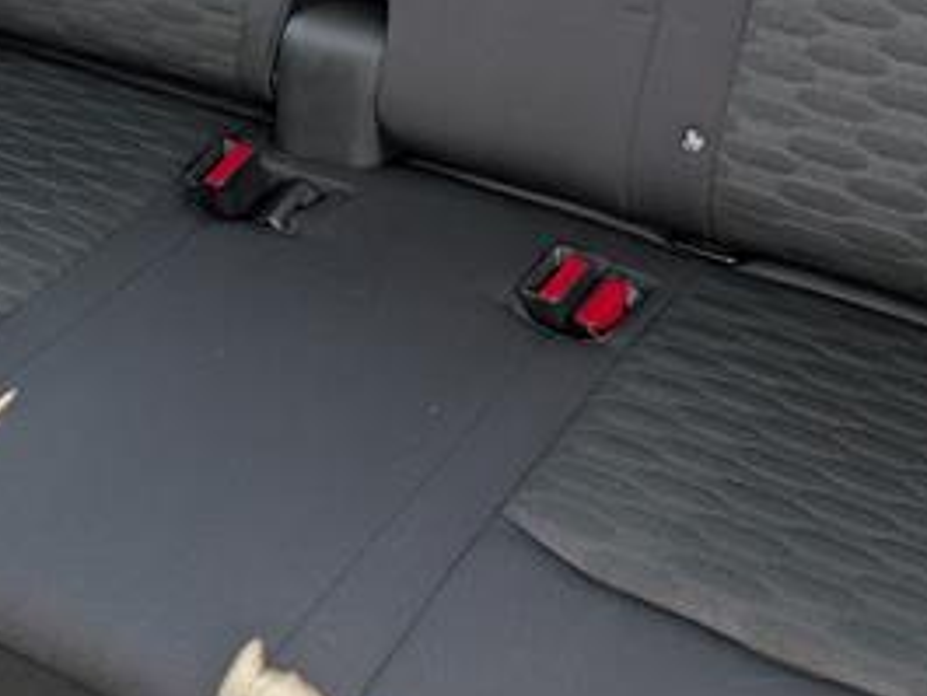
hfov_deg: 33.0
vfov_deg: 24.2
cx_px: 588
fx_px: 1554
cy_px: 10
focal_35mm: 58
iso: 486
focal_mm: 6.9
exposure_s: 1/233
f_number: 1.68
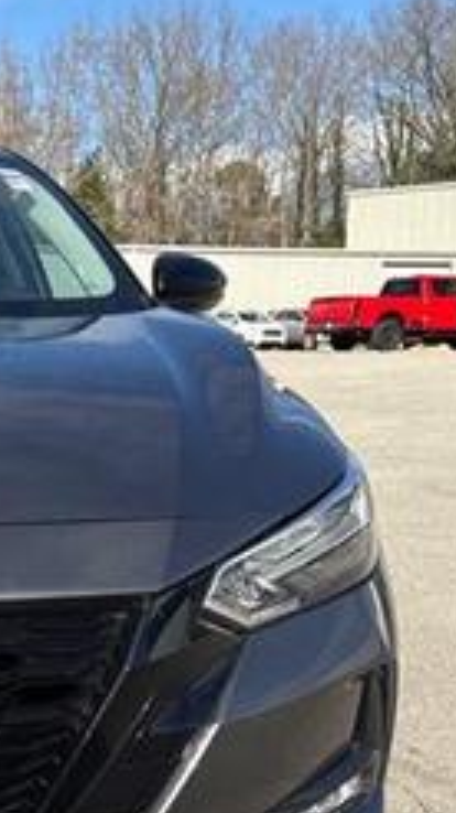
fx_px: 1249
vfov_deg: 35.5
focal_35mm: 58
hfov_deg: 18.8
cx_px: -172
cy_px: 582
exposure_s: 1/2364
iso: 50
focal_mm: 5.96
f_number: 1.6
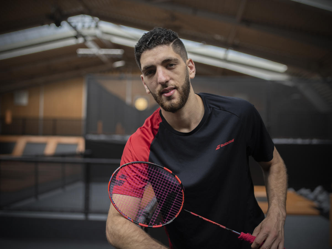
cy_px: 124
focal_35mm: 43
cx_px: 166
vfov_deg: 33.6
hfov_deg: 43.9
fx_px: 412
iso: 200
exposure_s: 1/125
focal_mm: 55
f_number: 2.8
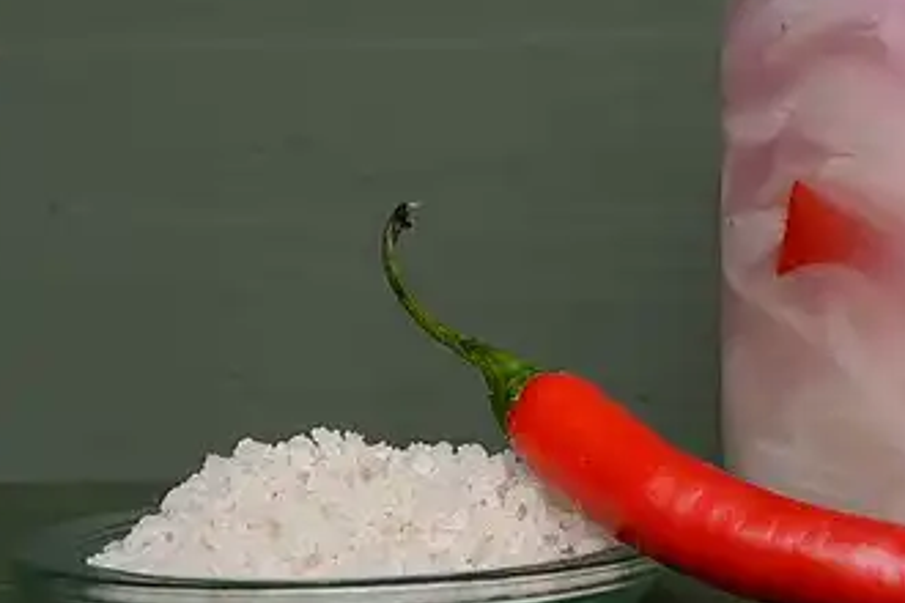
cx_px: 1009
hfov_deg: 14.8
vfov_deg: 10.1
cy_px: 60
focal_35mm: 135
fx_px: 3393
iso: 400
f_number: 11
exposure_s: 1/100
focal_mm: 58
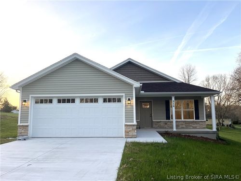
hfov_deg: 67.3
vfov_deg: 53.1
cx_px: 120
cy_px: 90
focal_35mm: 26
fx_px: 181
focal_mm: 5.1
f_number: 1.6
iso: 50
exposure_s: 1/407
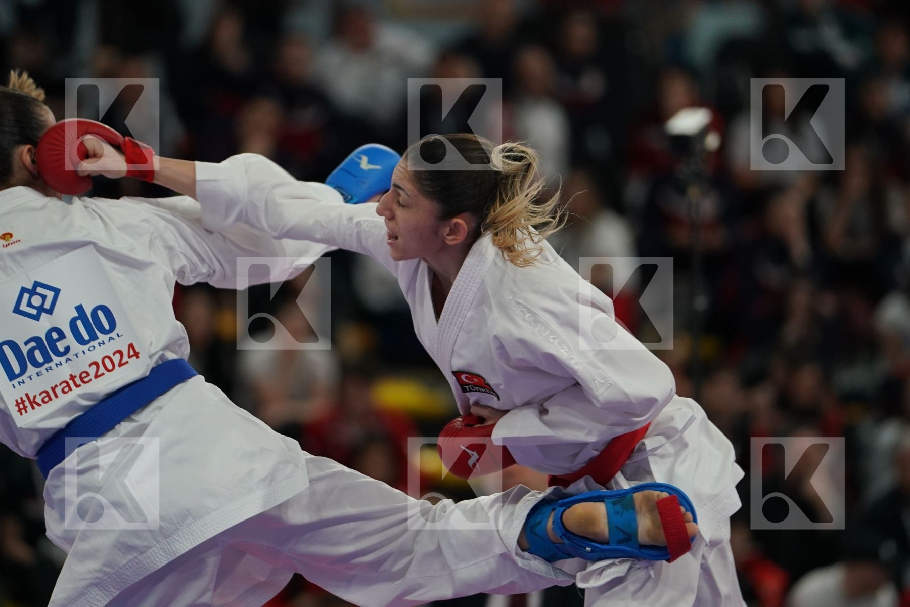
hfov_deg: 6.9
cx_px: 455
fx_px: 7583
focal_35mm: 300
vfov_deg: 4.6
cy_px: 304
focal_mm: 200
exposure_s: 1/1000
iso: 1600
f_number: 2.8
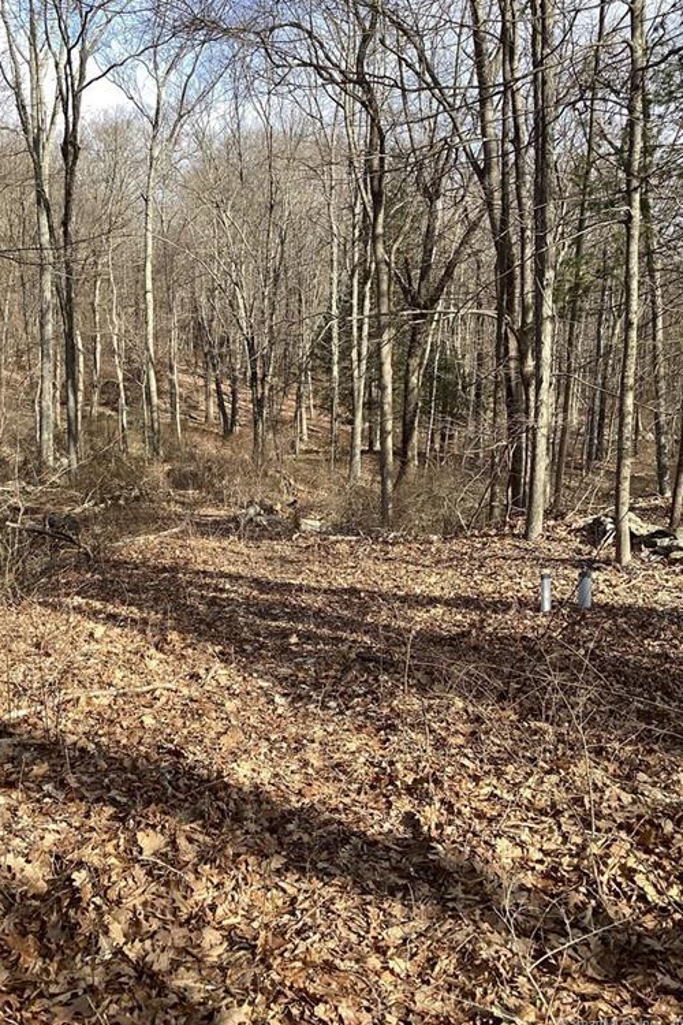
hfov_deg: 39.9
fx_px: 939
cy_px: 508
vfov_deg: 57.2
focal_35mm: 33
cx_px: 311
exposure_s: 1/374
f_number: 2.4
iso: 25
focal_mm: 3.3
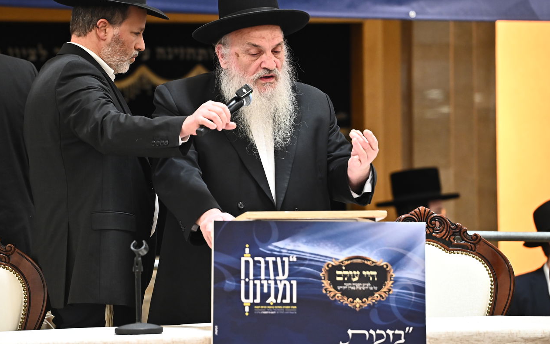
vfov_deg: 6.3
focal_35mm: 209
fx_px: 3133
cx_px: 255
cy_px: 146
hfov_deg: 10.0
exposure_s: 1/160
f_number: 4.5
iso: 3200
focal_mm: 185
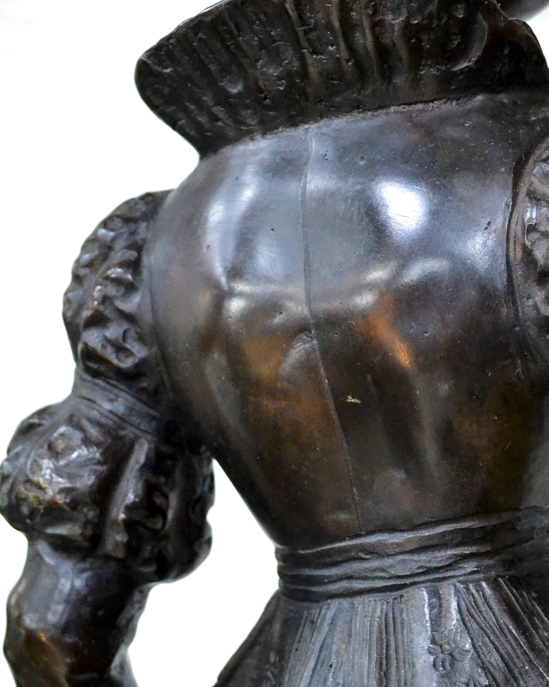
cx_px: 419
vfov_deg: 21.7
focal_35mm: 88
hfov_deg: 17.4
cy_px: 405
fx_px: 1787
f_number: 5.6
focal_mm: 28
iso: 3200
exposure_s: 1/60
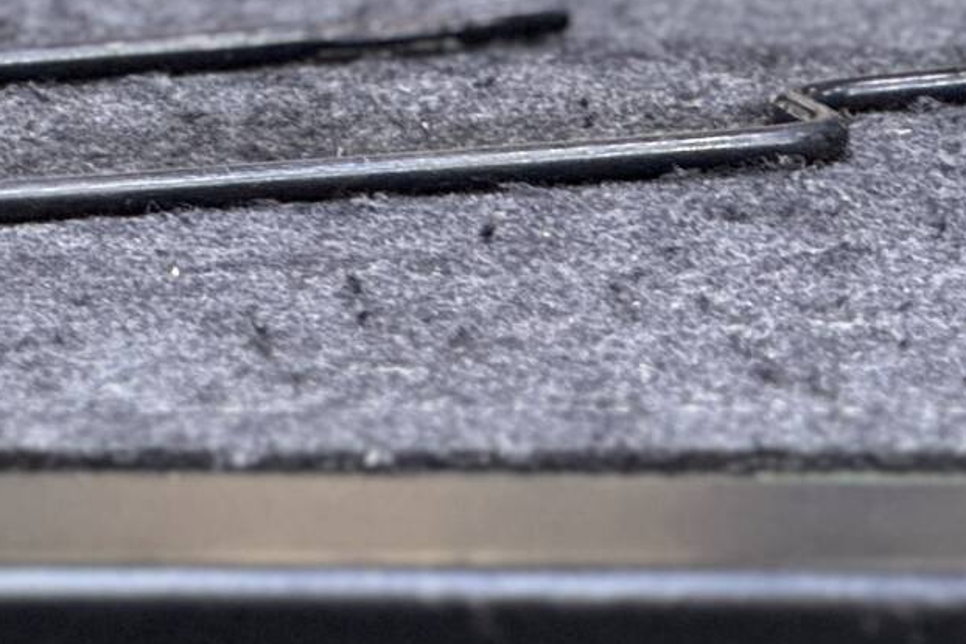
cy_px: -583
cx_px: -232
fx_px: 8854
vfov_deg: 4.1
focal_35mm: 330
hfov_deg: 6.2
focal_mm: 9
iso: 400
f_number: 2.8
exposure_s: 1/50
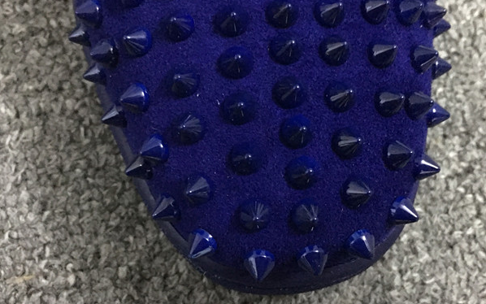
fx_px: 477
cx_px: 245
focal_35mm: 36
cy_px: 134
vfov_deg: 35.3
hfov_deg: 54.0
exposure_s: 1/4
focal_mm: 4.15
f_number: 2.2
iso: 200
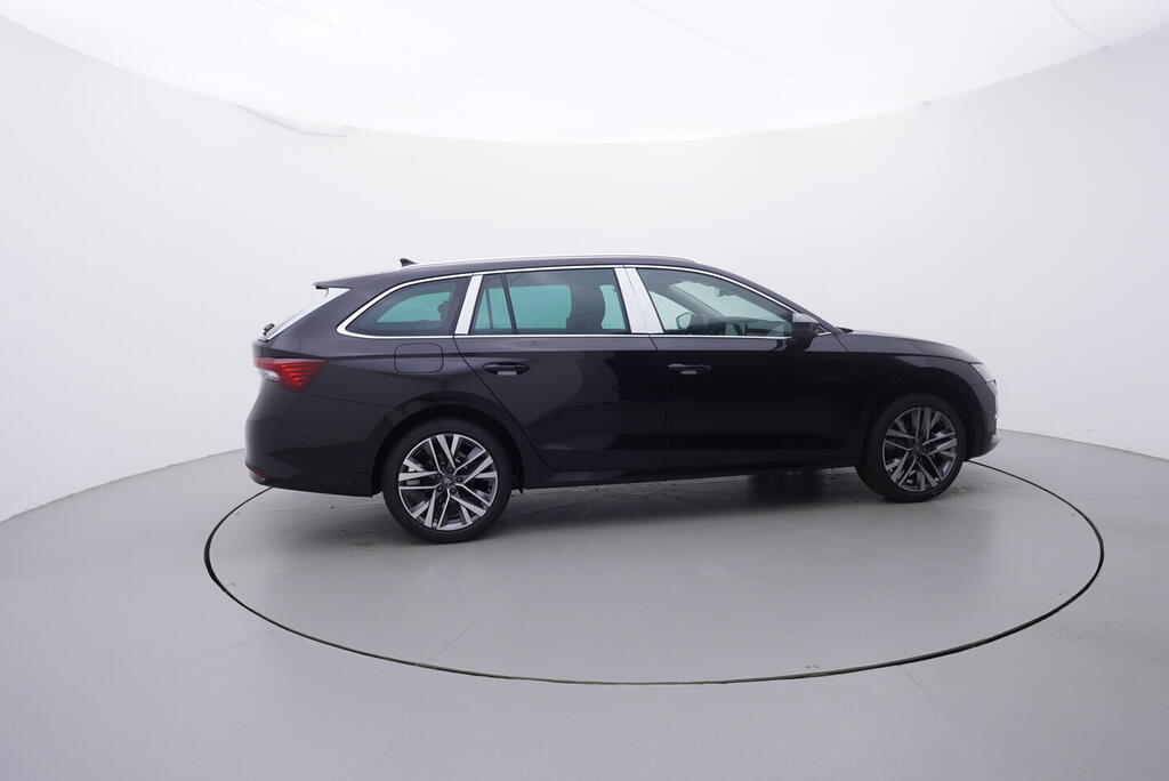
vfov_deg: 56.2
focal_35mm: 22
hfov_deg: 77.3
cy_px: 390
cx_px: 584
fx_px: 731
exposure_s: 1/80
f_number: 5
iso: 200
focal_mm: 15
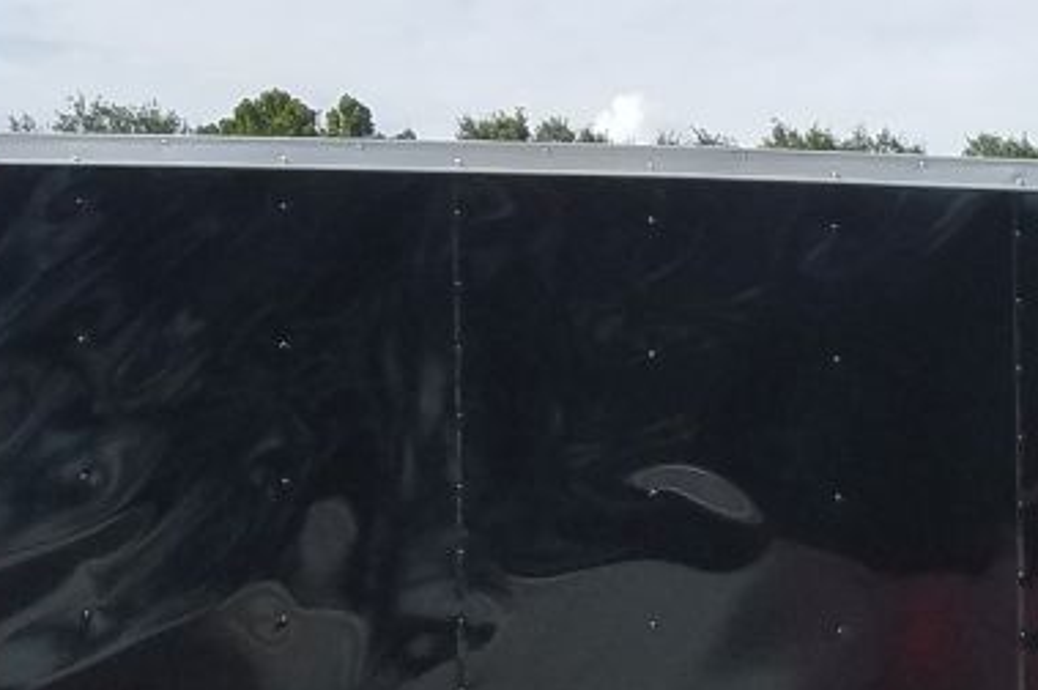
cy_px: 821
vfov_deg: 13.3
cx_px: 1662
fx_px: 2881
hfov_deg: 17.8
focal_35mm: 100
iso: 40
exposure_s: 1/2104
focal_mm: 4.2
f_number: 1.7
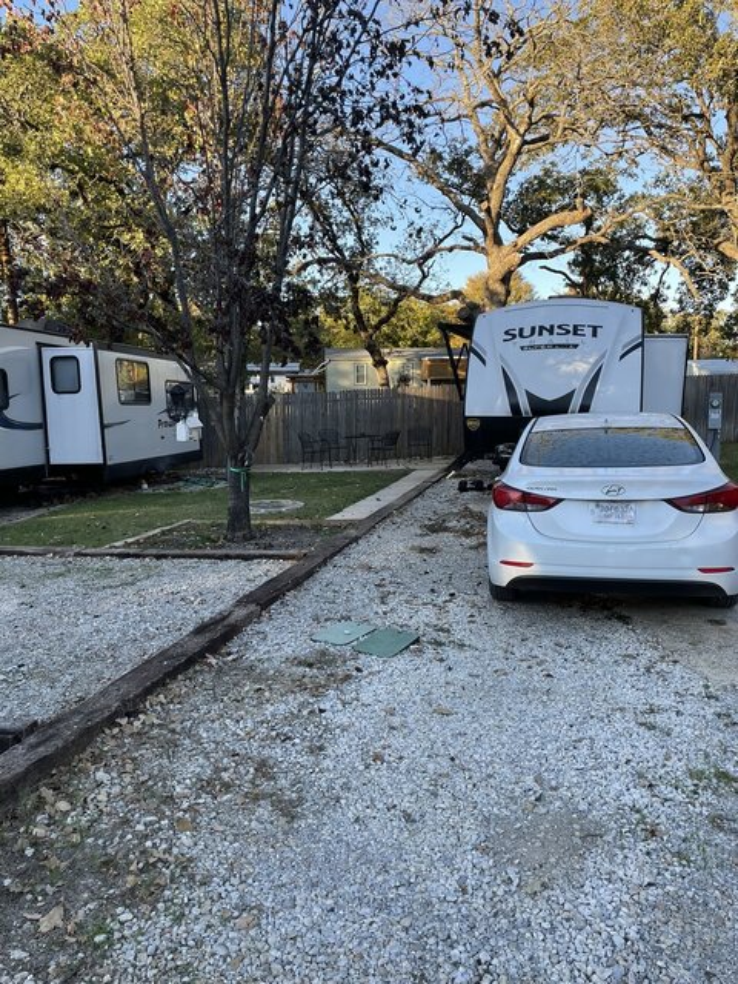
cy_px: 492
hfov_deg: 53.1
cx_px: 369
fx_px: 739
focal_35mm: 26
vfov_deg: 67.3
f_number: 1.6
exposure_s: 1/406
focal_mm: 4.2
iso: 32
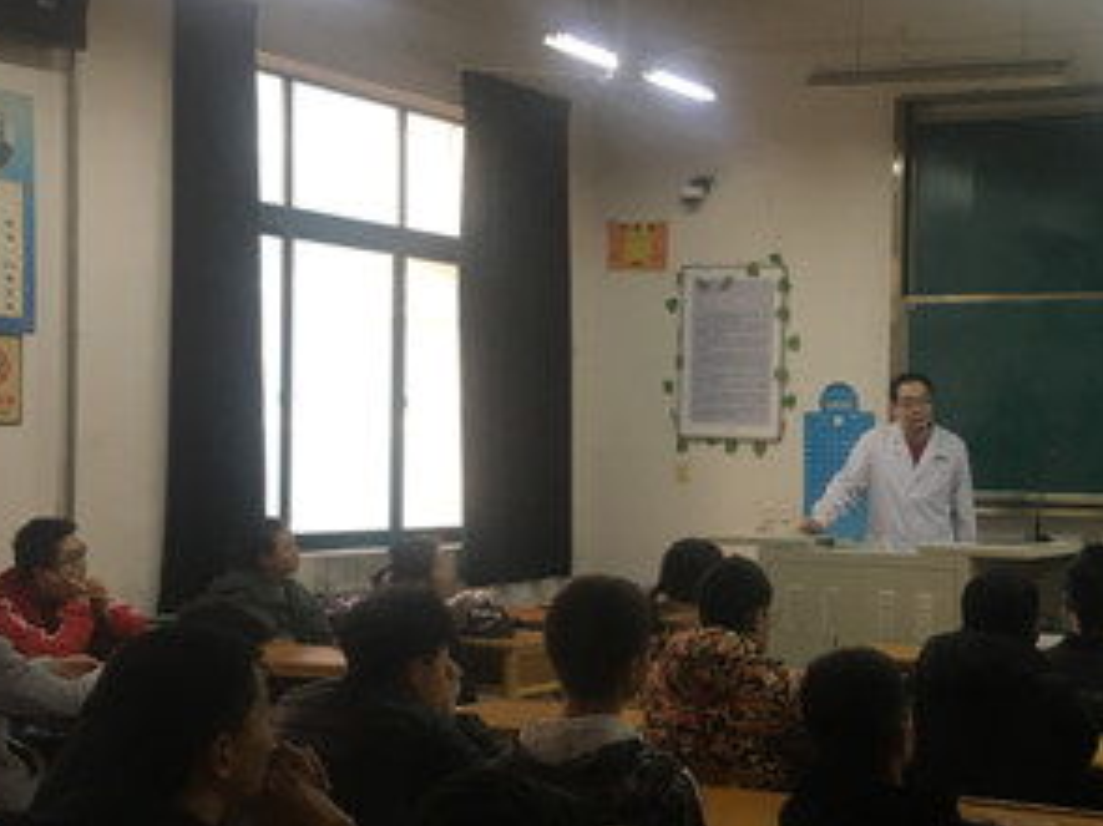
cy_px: 531
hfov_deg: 31.5
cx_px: 946
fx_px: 1879
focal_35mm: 59
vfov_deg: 24.7
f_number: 2.2
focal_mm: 4.15
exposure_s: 1/33
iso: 64
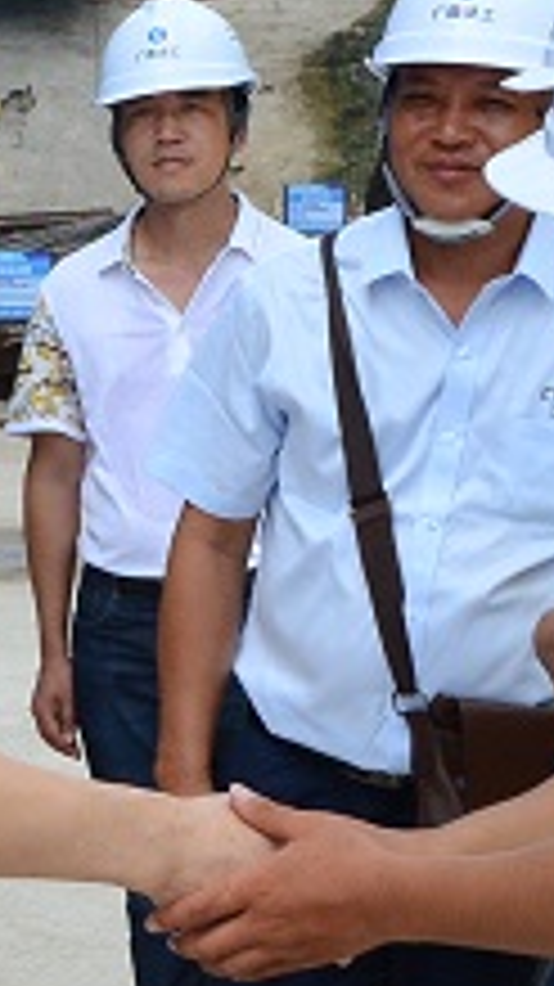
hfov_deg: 8.4
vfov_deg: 15.0
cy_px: 588
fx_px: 3736
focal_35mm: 143
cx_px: -104
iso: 1250
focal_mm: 25
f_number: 14
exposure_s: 1/800
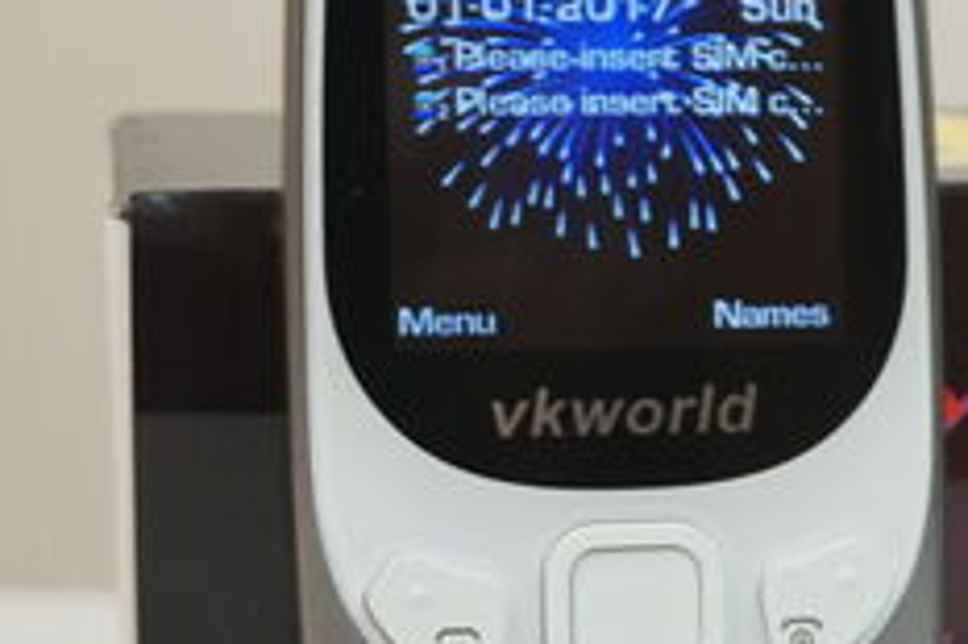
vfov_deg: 7.9
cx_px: 1786
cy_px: 395
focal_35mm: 173
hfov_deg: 11.0
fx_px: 4648
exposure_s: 1/60
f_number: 4.5
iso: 400
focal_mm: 28
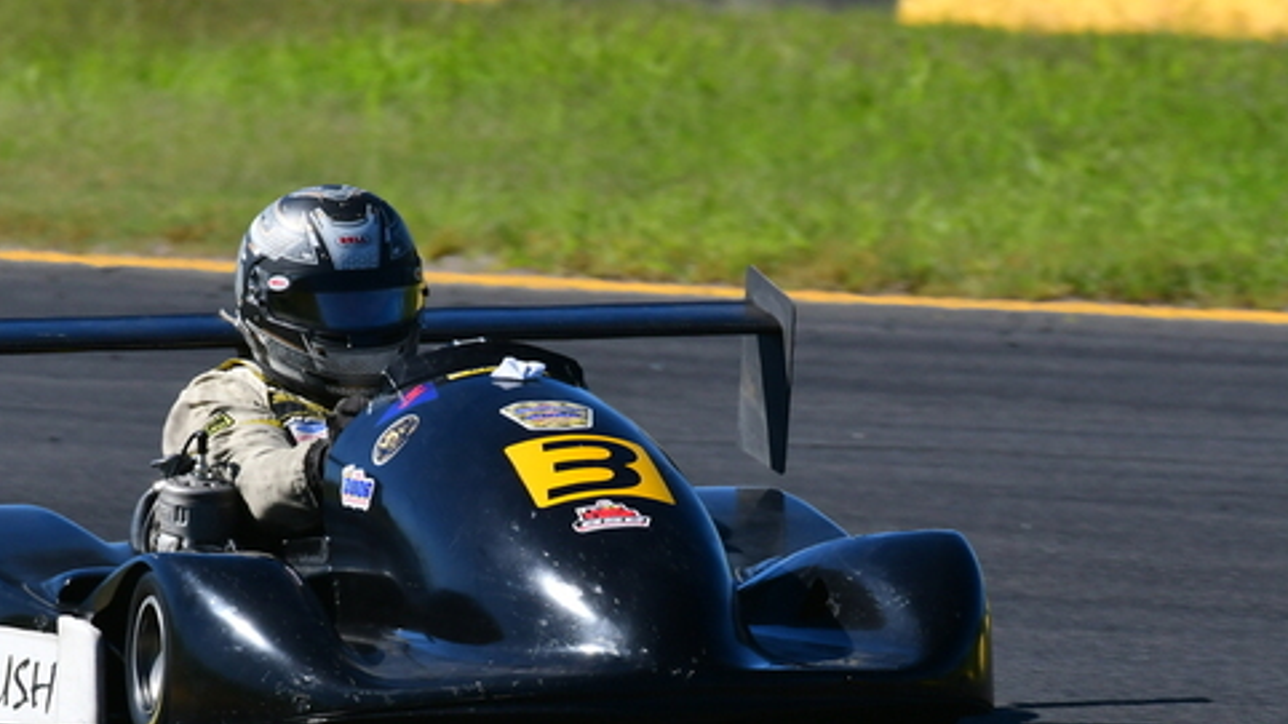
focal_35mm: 1305
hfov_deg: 1.7
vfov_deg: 0.9
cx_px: 462
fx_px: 44564
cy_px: 359
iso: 500
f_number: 13
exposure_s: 1/640
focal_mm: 500
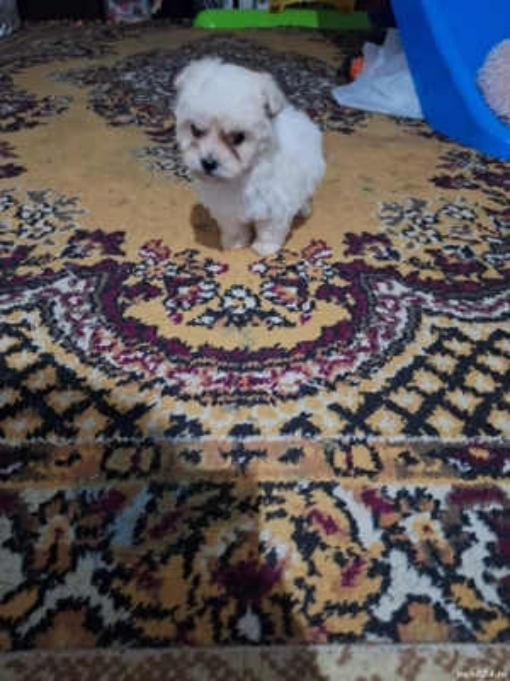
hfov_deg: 58.9
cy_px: 340
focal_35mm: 23
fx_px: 452
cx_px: 255
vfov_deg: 73.9
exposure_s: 1/20
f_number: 1.8
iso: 640
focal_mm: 5.54
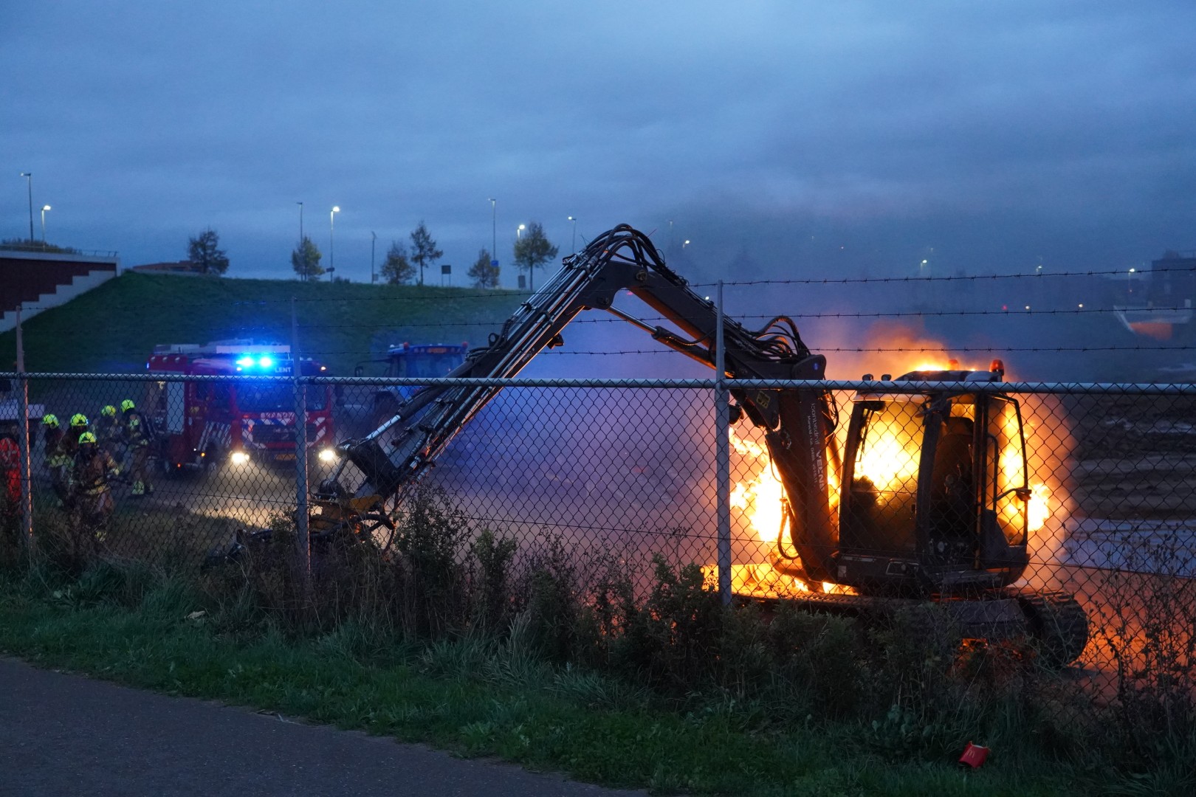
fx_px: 1694
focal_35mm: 51
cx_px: 598
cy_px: 398
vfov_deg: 26.5
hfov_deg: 38.9
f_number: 4
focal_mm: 51
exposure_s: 1/160
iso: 10000
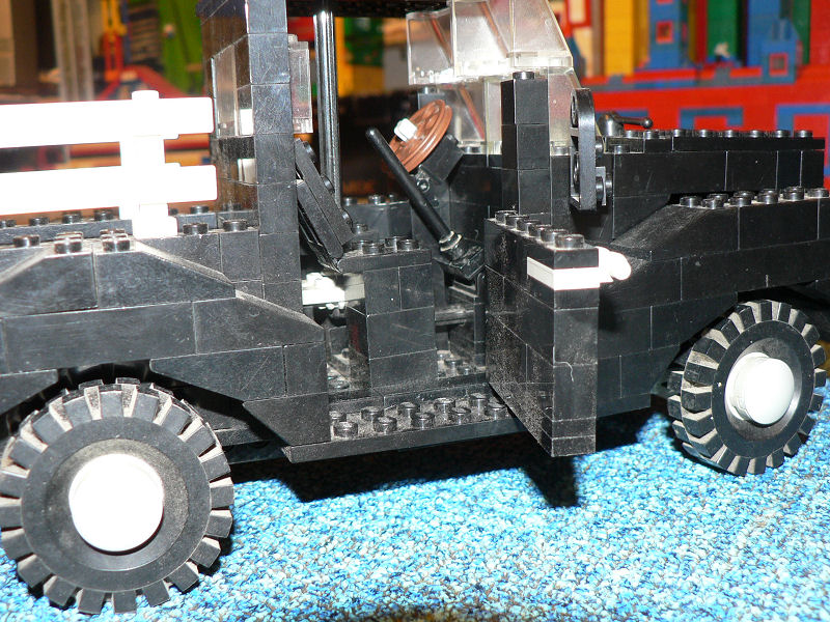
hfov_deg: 51.4
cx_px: 415
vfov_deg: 39.7
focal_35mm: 36
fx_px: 863
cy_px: 311
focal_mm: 6
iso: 100
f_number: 2.8
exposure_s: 1/8
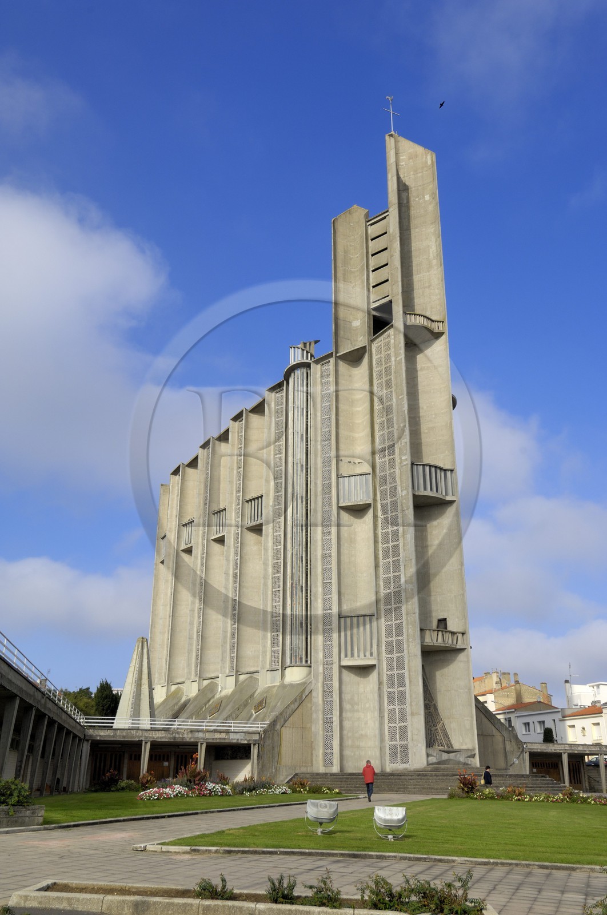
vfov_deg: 62.0
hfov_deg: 43.5
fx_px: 761
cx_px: 304
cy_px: 458
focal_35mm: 30
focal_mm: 20
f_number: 11
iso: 100
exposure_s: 1/160
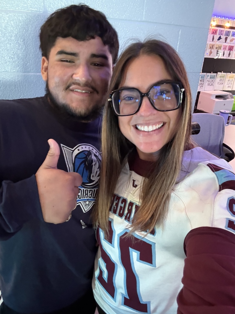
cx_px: 118
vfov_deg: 73.9
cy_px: 157
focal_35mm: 23
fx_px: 208
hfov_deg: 58.9
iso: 800
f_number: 1.9
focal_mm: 2.69
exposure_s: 1/15
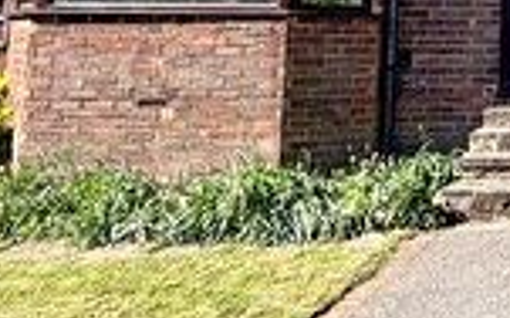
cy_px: -66
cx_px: 770
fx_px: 958
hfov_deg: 23.6
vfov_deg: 17.9
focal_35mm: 69
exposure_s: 1/770
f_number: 2.2
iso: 40
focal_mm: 2.22
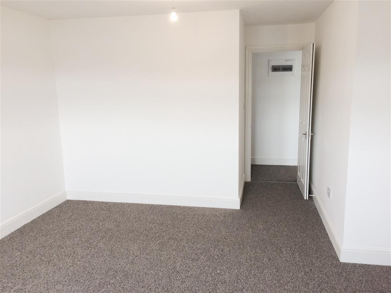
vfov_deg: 48.2
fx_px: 328
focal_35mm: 29
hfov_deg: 61.7
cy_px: 146
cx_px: 196
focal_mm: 4.15
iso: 40
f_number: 2.2
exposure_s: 1/33
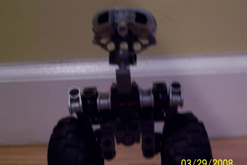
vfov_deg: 23.0
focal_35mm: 59
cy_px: 93
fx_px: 405
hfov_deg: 33.9
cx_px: 122
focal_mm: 9.3
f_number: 3.2
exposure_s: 1/8
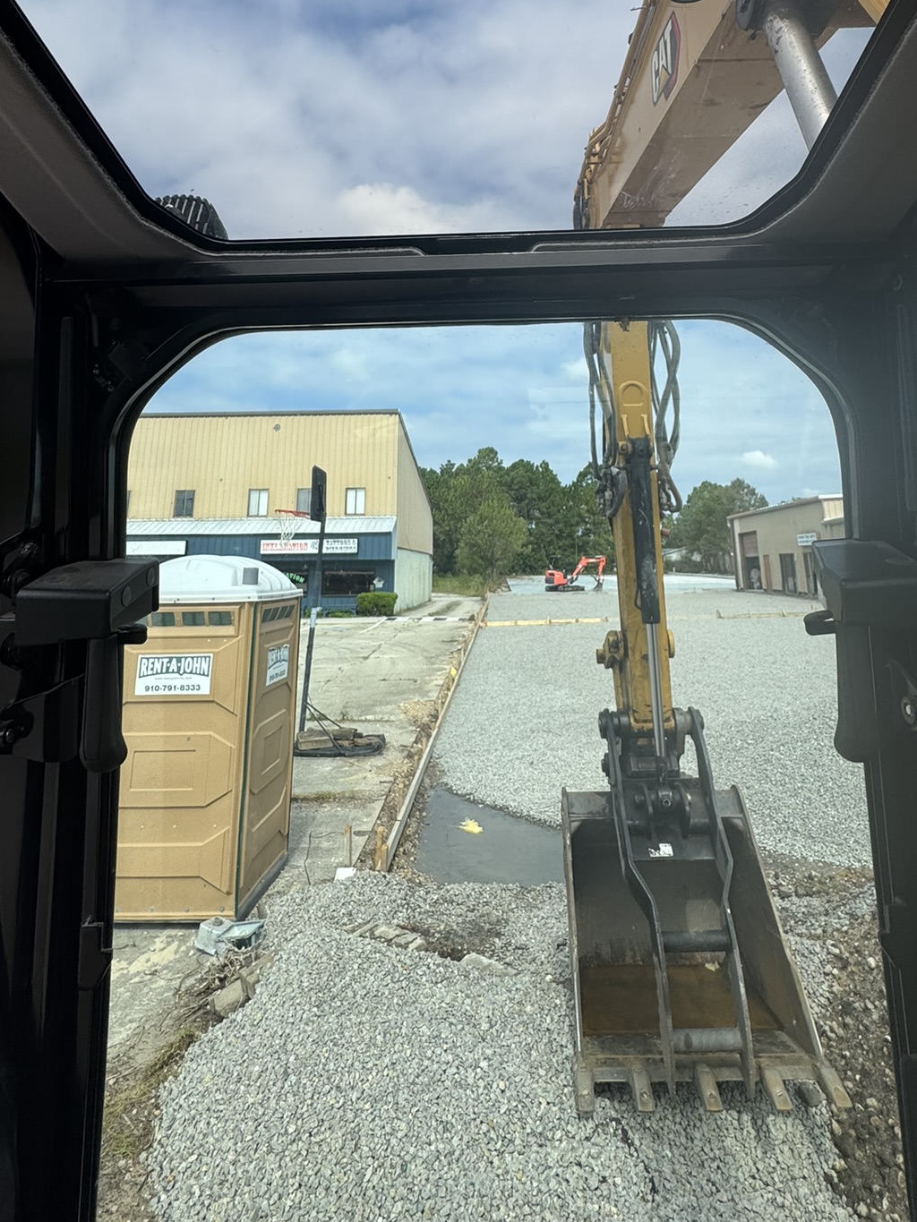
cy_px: 361
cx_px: 488
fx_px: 742
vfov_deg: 75.2
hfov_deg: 63.4
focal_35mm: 21
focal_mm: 2.22
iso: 40
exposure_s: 1/1880
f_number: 2.2
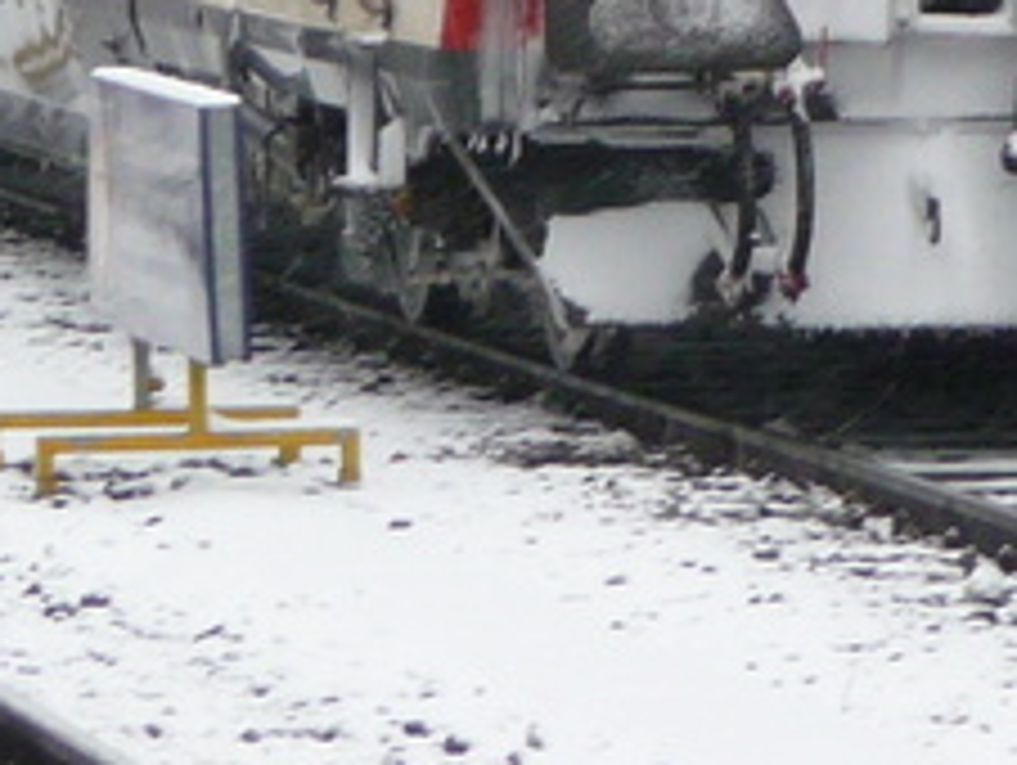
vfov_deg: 2.6
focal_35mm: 566
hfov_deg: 3.5
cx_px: 680
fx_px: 16646
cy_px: -387
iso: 200
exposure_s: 1/50
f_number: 4.7
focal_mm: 21.8
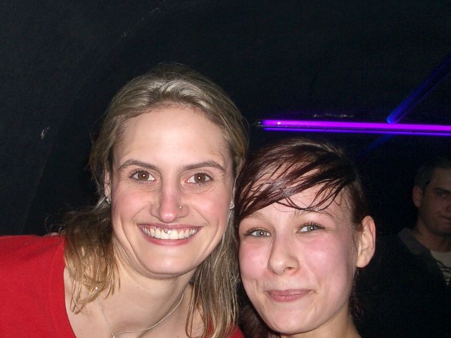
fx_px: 664
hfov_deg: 37.5
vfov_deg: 28.4
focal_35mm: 51
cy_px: 216
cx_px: 208
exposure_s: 1/40
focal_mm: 5.8
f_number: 2.6
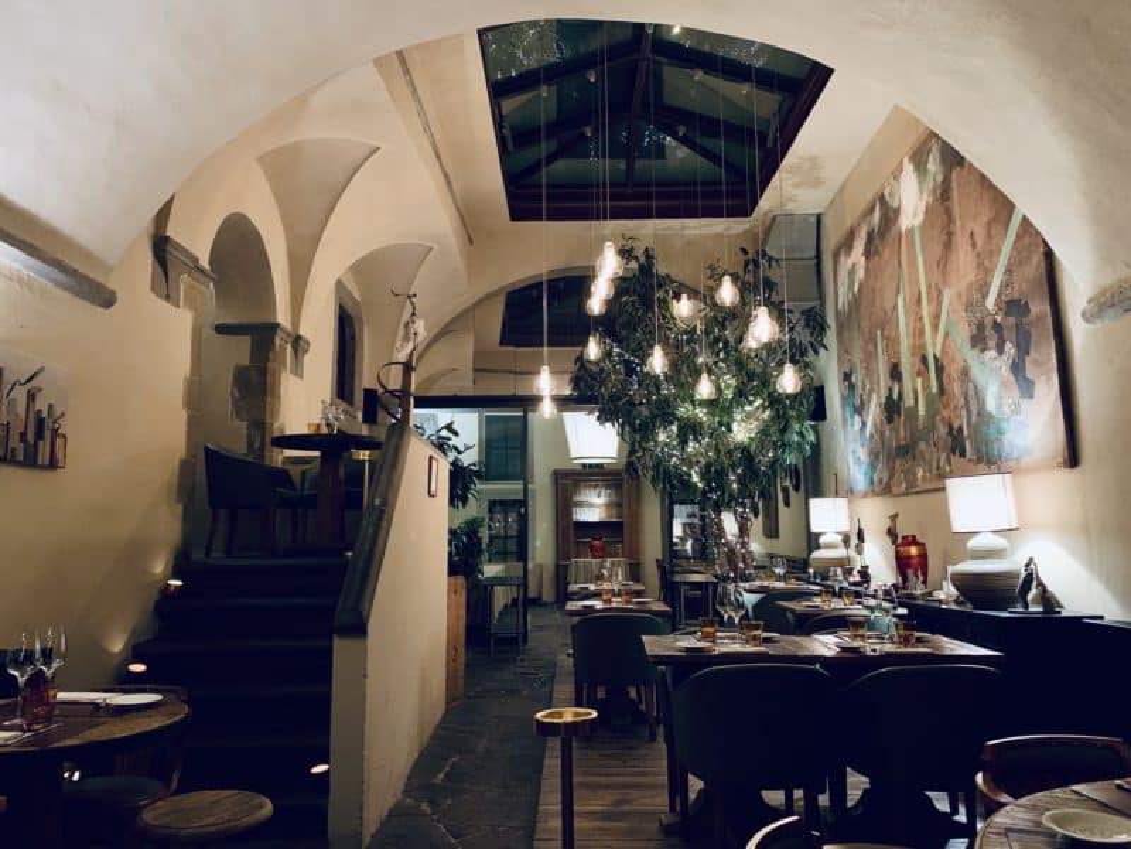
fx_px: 849
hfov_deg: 67.3
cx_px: 566
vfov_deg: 53.1
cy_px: 424
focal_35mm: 26
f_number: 1.8
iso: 400
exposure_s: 1/25
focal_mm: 4.25
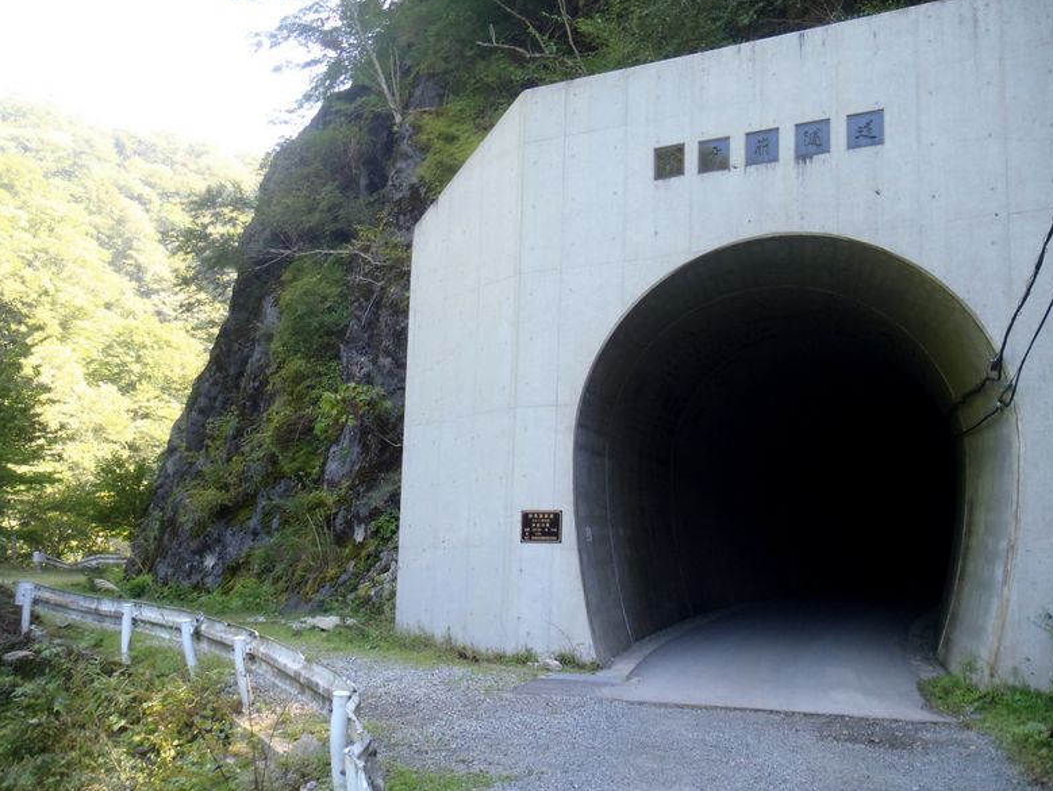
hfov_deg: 47.8
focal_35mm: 39
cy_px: 400
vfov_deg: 36.8
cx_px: 518
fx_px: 1187
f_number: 4.6
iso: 160
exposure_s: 1/40
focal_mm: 6.83
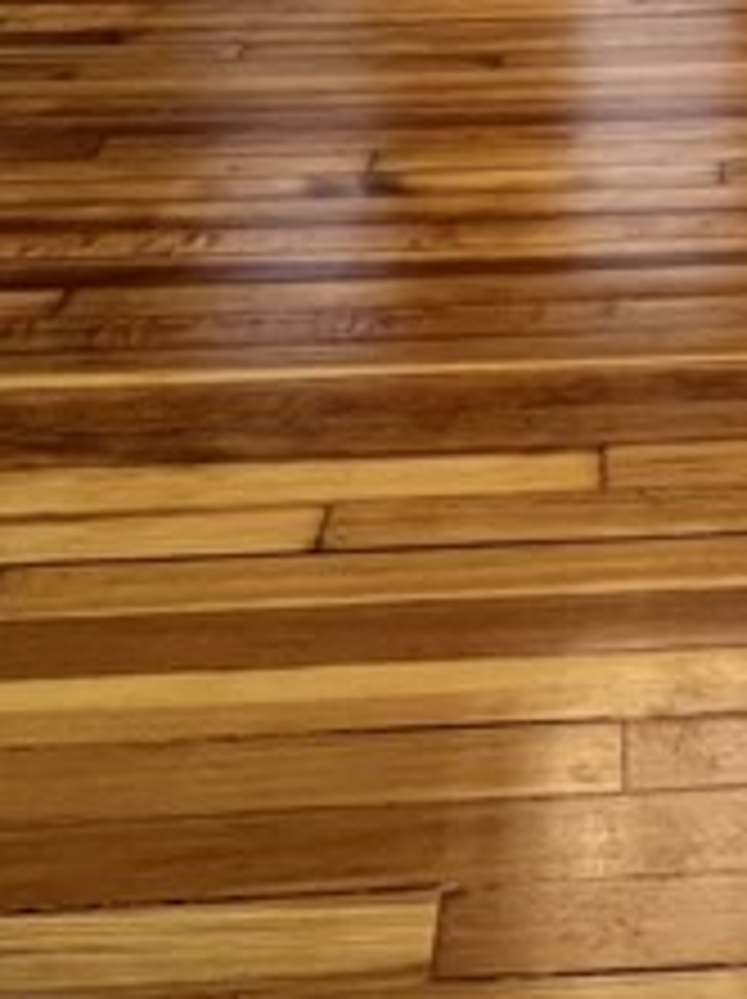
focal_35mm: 45
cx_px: 675
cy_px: -288
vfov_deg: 32.3
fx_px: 1297
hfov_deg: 30.7
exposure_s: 1/120
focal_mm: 1.57
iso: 160
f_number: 1.8
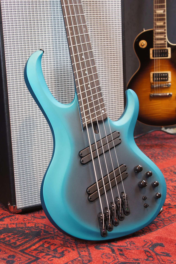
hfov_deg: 20.1
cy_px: 132
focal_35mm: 68
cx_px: 88
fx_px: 496
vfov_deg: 29.9
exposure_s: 1/3
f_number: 6.3
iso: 100
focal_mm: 45
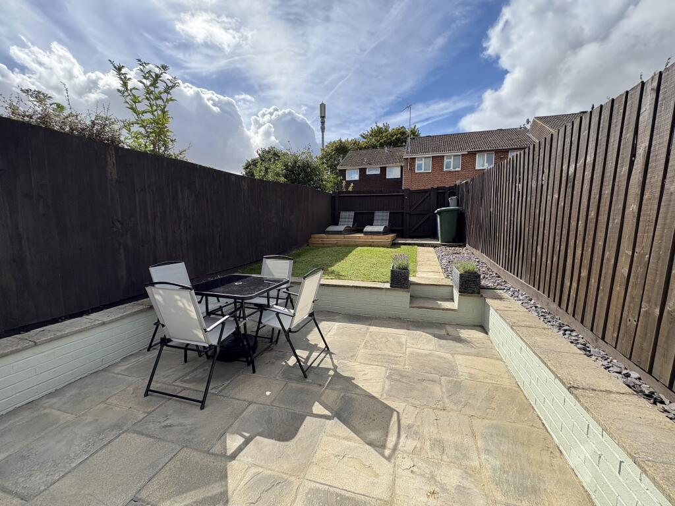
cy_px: 253
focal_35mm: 14
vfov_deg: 85.7
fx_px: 273
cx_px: 338
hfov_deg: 102.1
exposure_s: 1/956
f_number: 2.2
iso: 40
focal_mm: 2.22
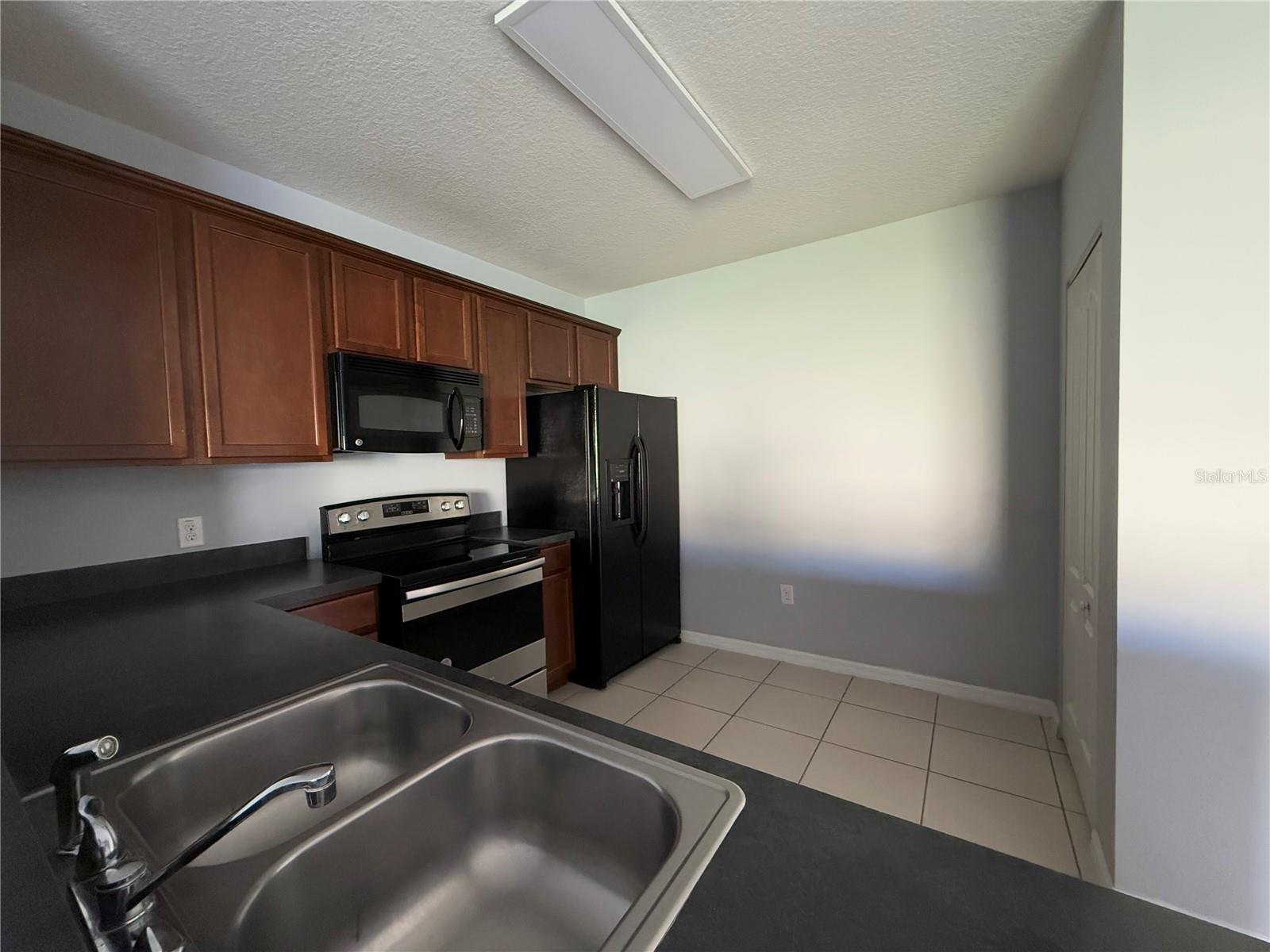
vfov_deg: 85.7
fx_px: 514
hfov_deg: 102.1
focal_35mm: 14
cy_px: 476
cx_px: 635
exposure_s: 1/60
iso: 640
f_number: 2.2
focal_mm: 2.22
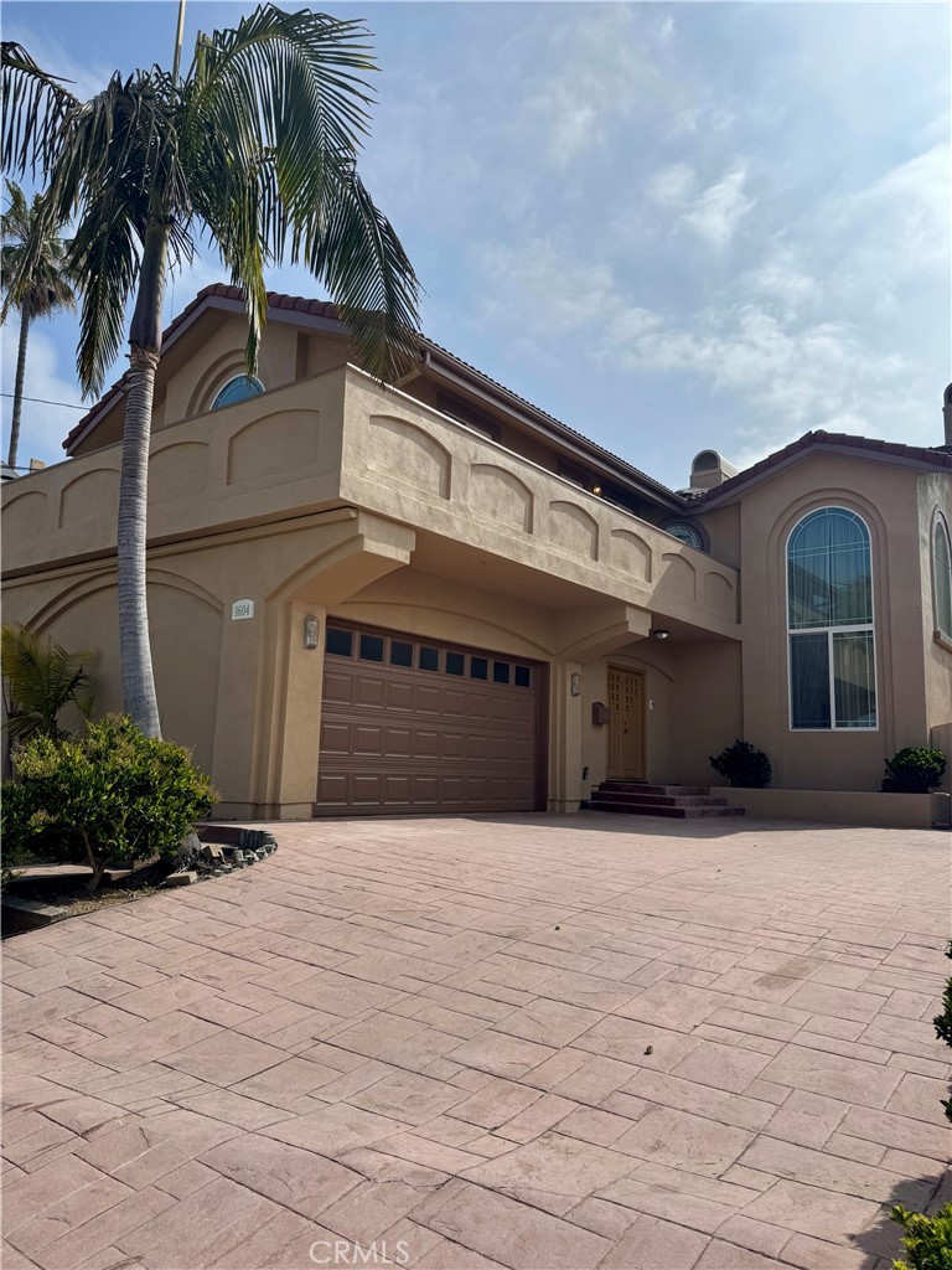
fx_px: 880
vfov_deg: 71.6
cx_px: 476
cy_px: 635
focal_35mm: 24
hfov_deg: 56.8
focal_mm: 6.76
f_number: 1.78
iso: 80
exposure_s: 1/9009
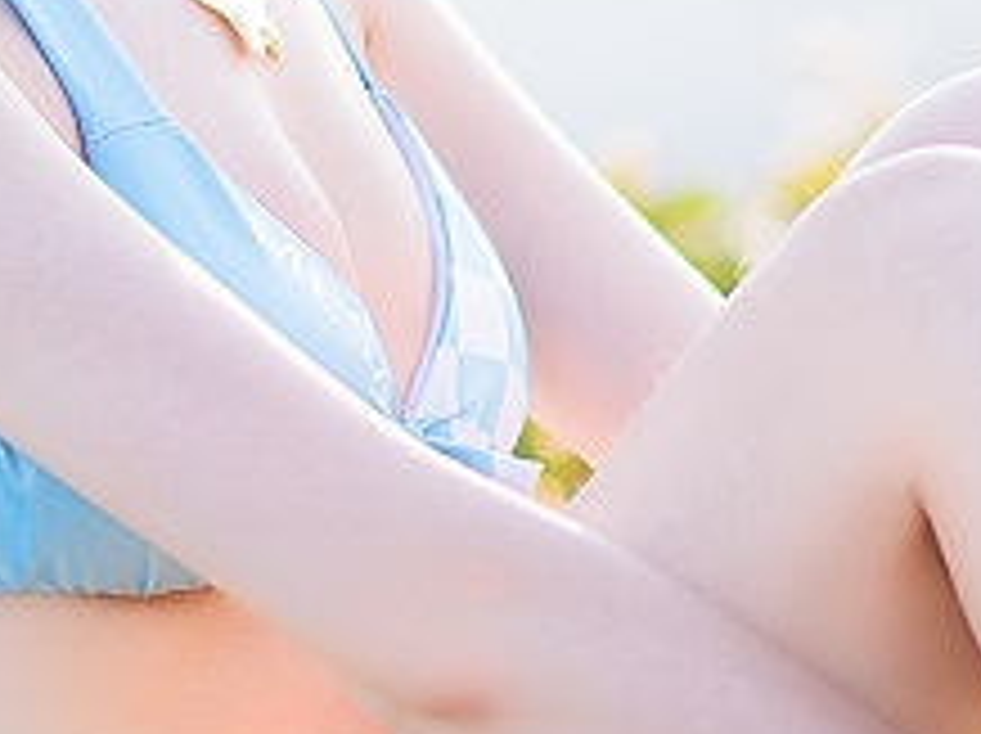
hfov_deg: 4.4
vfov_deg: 3.3
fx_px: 12767
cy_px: 187
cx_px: 504
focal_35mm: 451
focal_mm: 85
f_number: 1.8
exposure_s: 1/1000
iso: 100
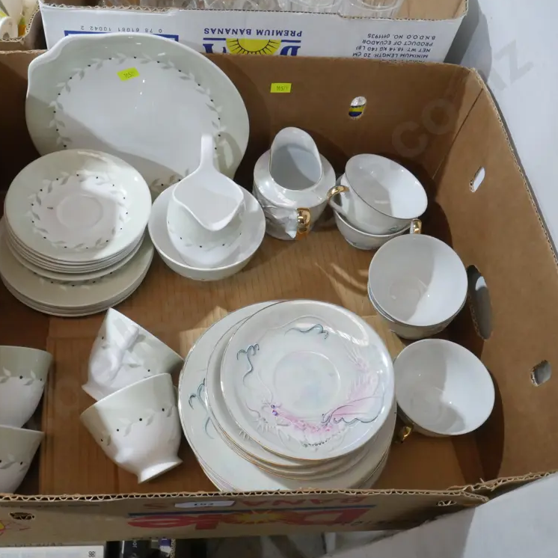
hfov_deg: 48.1
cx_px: 218
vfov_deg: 48.4
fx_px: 620
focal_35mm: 34
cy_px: 282
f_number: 9
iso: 3200
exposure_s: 1/40
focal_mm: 14
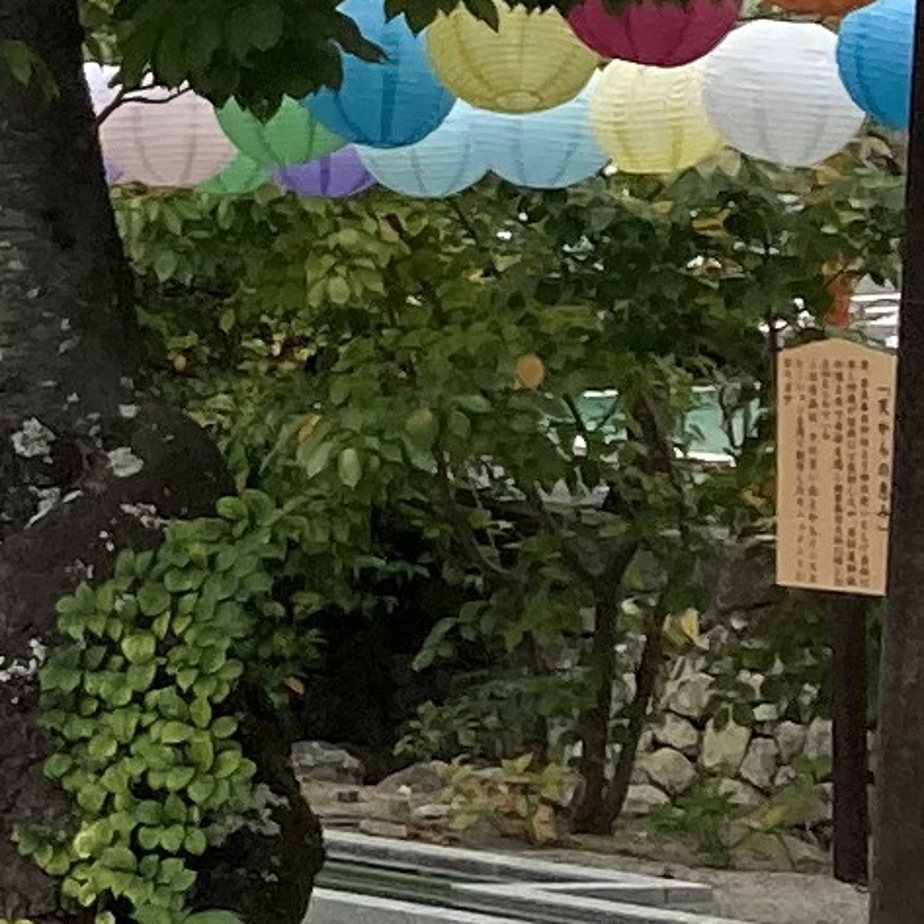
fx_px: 6372
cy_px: 189
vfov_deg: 8.3
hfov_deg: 6.7
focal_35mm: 211
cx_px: -2633
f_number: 1.8
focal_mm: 3.99
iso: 20
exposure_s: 1/762
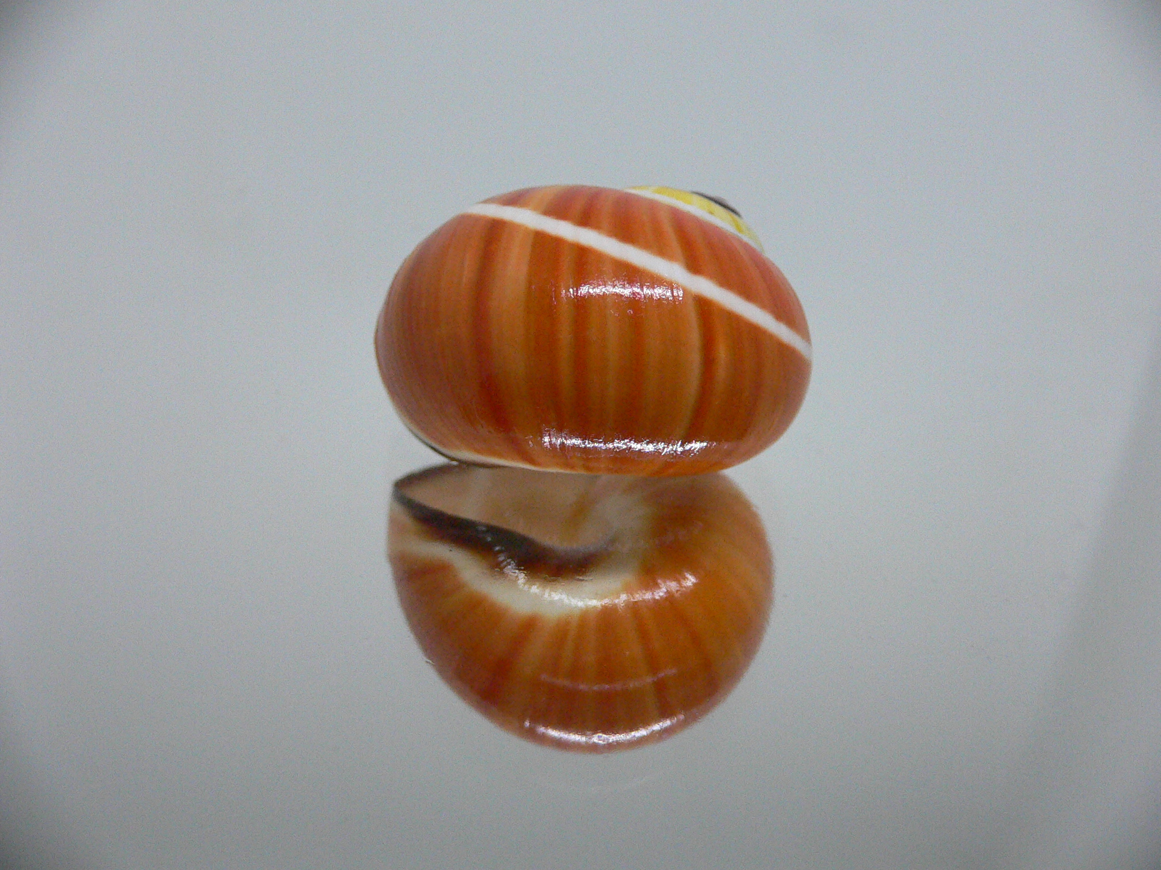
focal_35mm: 35
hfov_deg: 52.6
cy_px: 435
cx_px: 580
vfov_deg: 40.7
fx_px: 1174
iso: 200
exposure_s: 1/50
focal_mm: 4.6
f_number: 2.8
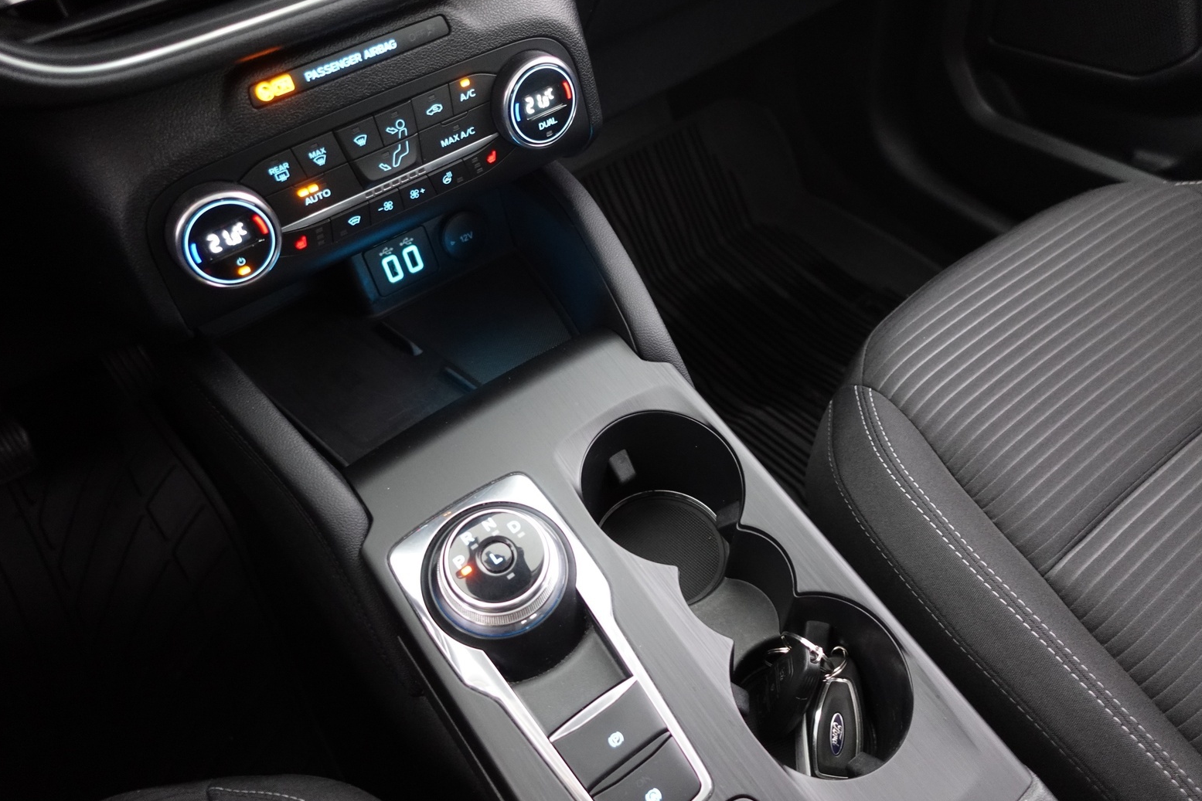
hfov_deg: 71.5
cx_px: 591
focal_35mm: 25
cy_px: 409
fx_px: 835
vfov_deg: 51.3
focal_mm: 9.4
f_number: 1.8
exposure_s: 1/8
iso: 1250
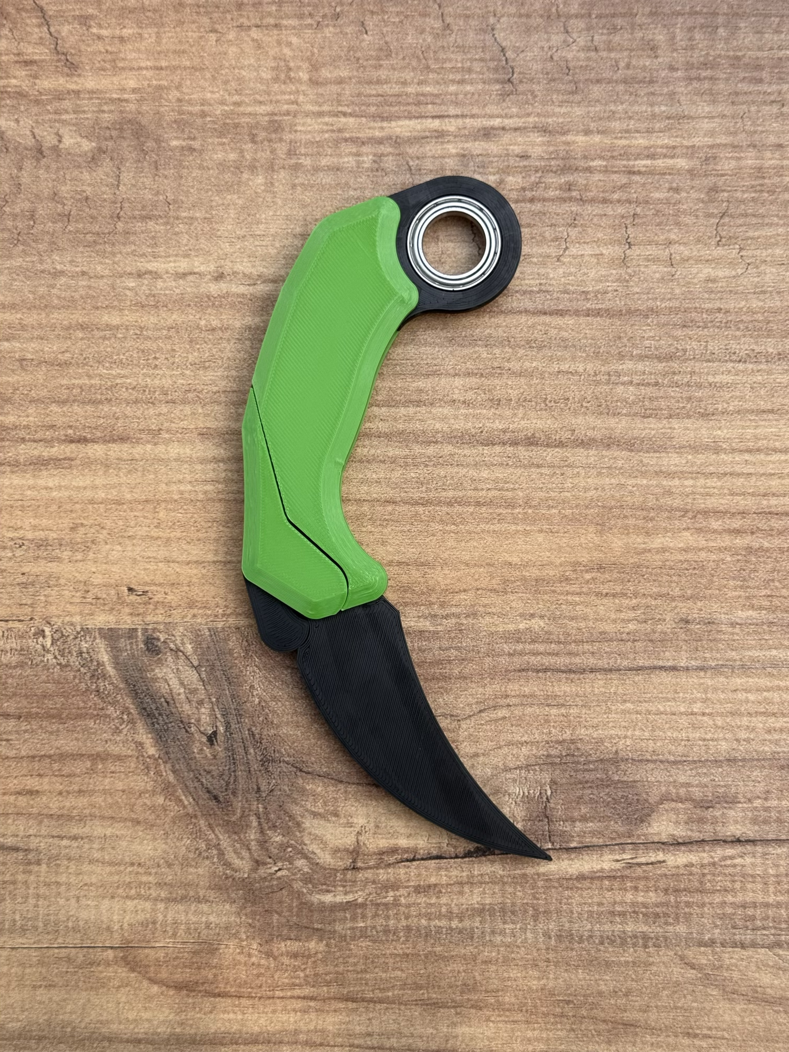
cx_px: 394
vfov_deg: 39.7
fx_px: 1459
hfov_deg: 30.3
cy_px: 526
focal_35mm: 48
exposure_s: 1/1133
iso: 64
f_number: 1.78
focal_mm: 6.76
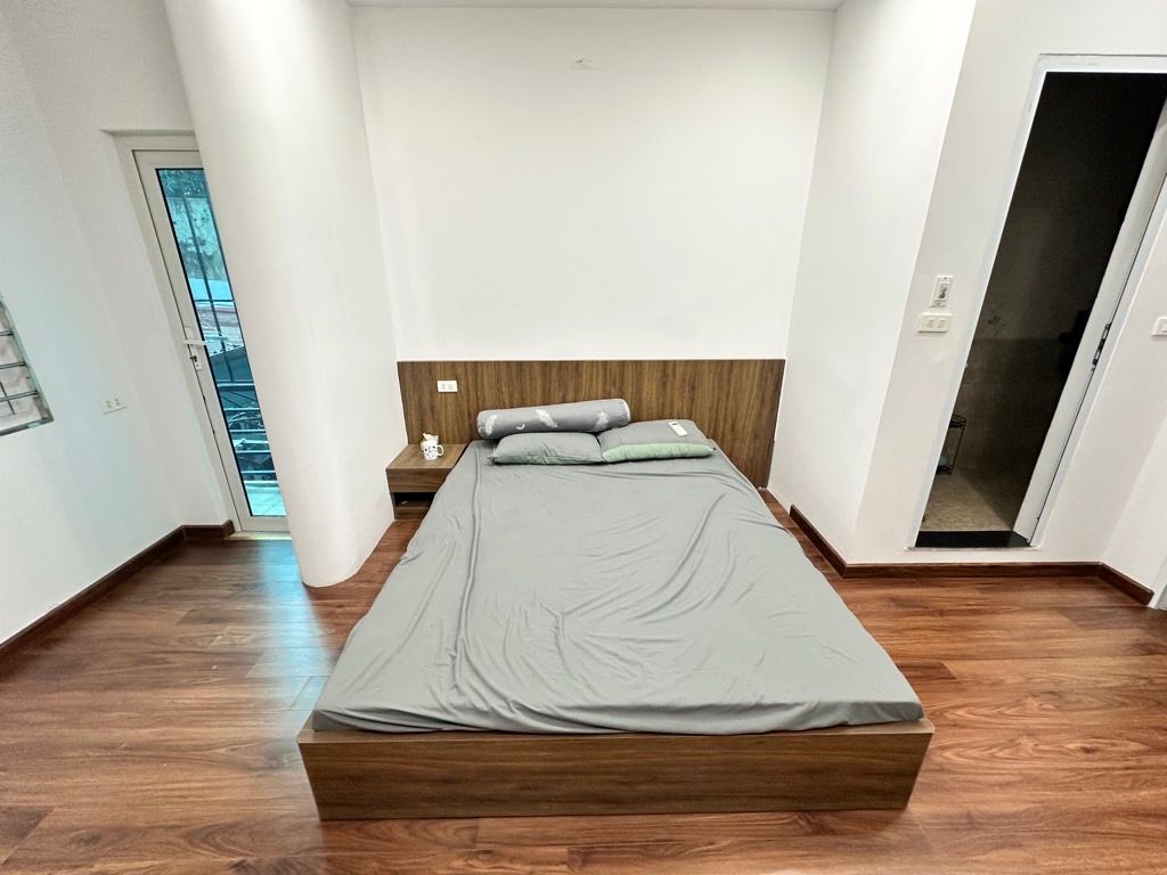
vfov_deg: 85.7
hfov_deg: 102.1
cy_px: 438
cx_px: 584
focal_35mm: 14
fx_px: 472
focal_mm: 2.22
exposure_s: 1/100
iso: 160
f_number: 2.2
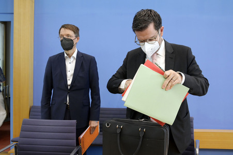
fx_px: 207
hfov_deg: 58.8
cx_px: 116
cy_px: 78
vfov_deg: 41.1
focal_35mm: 32
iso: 4000
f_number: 5.6
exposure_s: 1/640
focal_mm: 32
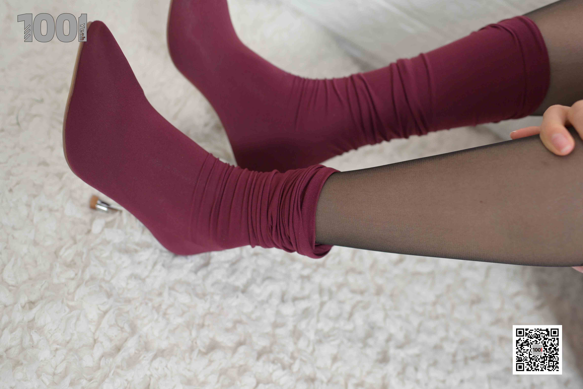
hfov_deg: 54.4
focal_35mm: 35
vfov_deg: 37.9
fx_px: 567
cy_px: 194
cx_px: 292
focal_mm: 35
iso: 800
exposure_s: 1/160
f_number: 3.5
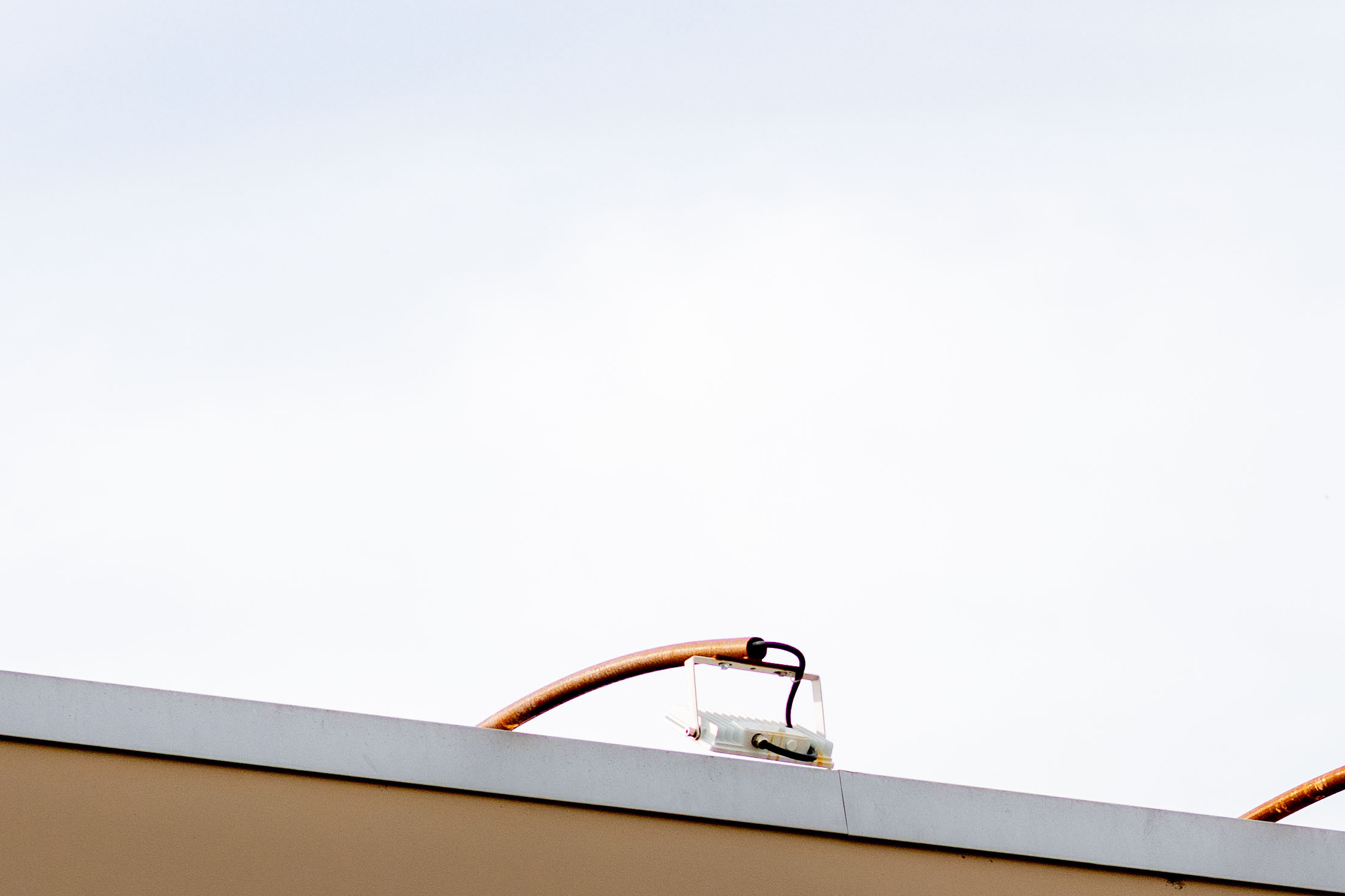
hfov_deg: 6.5
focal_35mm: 316
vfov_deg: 4.3
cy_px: 1073
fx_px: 11806
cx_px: 1368
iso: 100
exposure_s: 1/1000
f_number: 5.6
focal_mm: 85
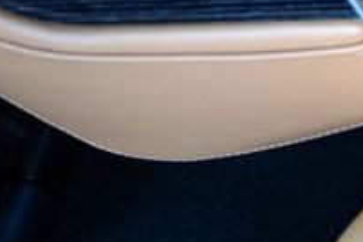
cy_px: -358
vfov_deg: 9.8
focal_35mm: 122
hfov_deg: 13.3
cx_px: 818
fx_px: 1230
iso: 3200
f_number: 2.8
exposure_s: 1/160
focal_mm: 24
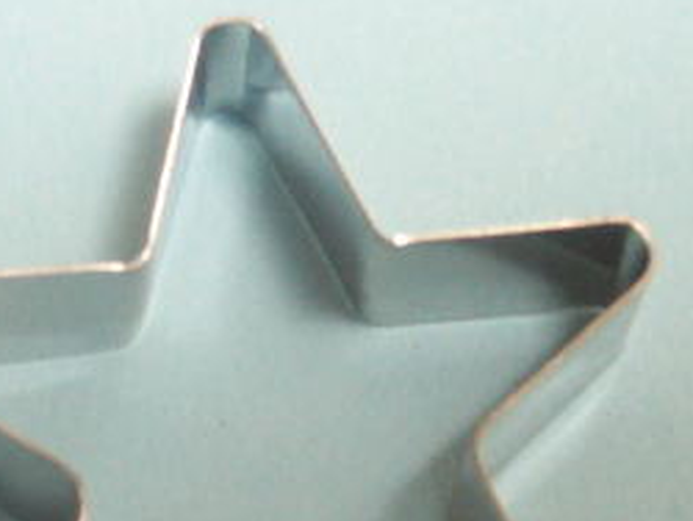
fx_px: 3226
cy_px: 394
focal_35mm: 161
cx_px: 230
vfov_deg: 9.2
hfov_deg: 12.2
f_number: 3.4
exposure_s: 1/15
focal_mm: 10.1
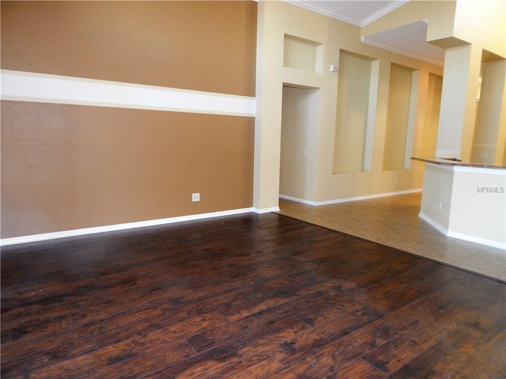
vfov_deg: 58.9
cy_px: 190
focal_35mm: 23
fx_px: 336
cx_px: 253
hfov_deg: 73.9
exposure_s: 1/30
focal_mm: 4
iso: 220
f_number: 3
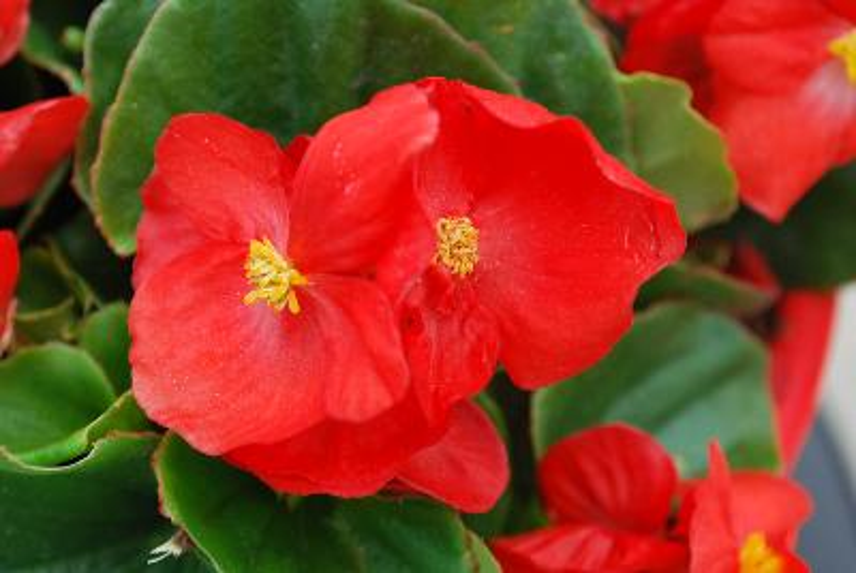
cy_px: 286
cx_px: 428
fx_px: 1965
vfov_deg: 16.6
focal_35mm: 82
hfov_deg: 24.6
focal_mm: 55
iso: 200
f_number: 8
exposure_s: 1/60
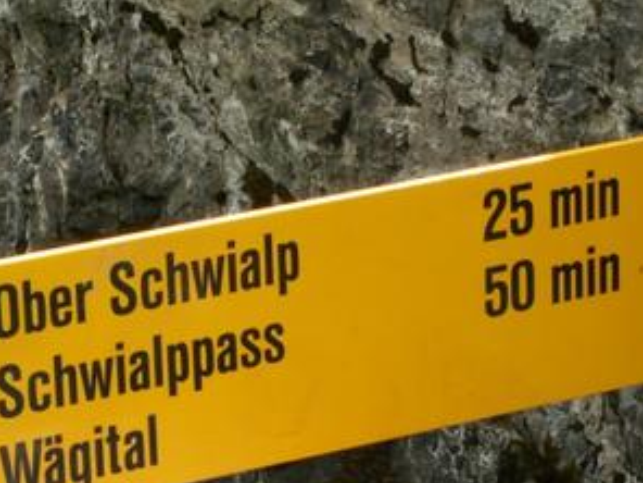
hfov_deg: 8.6
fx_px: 4291
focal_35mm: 231
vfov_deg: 6.4
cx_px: 358
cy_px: 309
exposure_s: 1/100
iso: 50
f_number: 5
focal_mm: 17.43
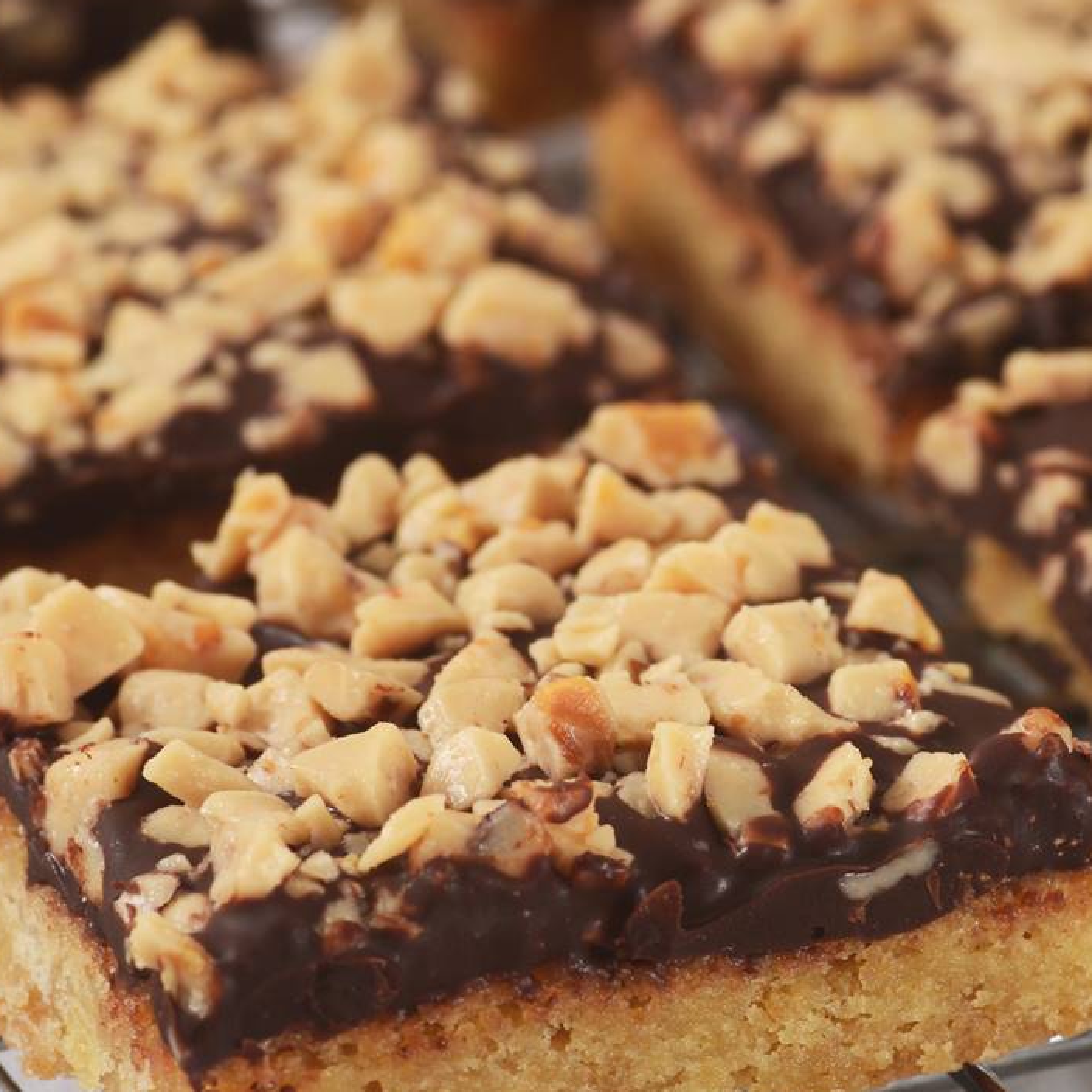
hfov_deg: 7.2
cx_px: 824
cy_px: 596
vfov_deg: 7.2
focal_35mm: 243
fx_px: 8665
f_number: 8
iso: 100
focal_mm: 105
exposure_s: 1/30
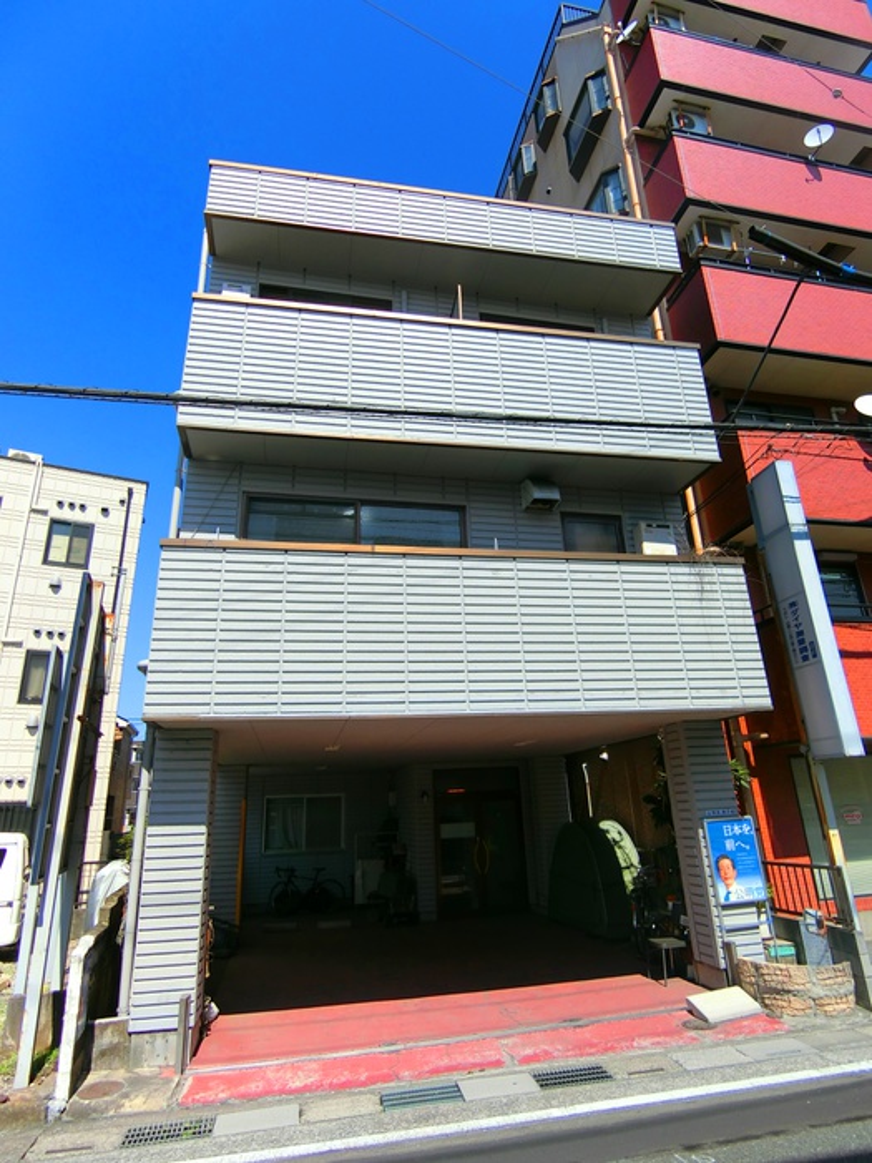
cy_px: 582
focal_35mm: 19
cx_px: 436
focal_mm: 4.06
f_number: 6.9
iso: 80
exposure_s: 1/320
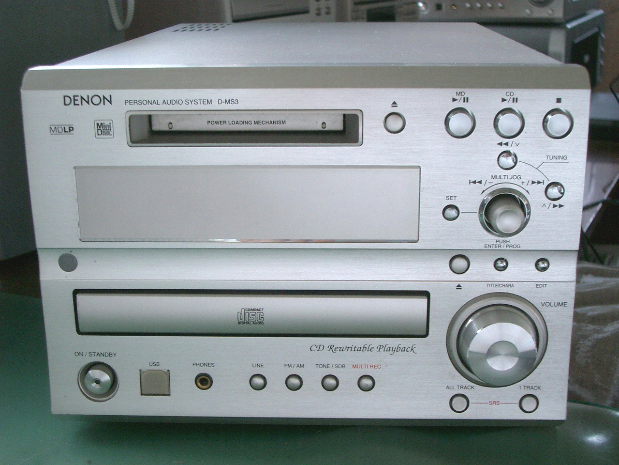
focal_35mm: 49
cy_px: 232
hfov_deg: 38.9
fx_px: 876
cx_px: 310
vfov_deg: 29.7
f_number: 3.1
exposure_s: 1/80
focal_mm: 8.2
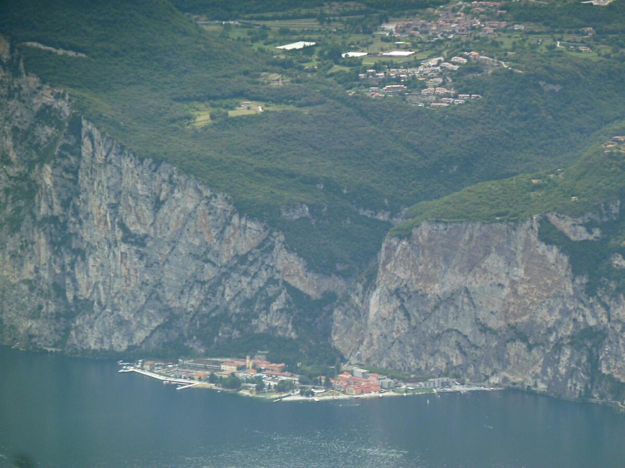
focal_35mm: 300
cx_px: 312
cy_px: 234
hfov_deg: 6.6
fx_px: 5417
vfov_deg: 5.0
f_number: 4.9
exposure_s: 1/250
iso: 80
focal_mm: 49.2
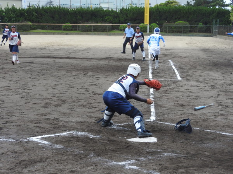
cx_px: 116
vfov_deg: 17.4
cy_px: 87
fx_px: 572
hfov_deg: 23.0
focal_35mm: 85
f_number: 4.5
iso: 100
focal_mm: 15.2
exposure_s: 1/200
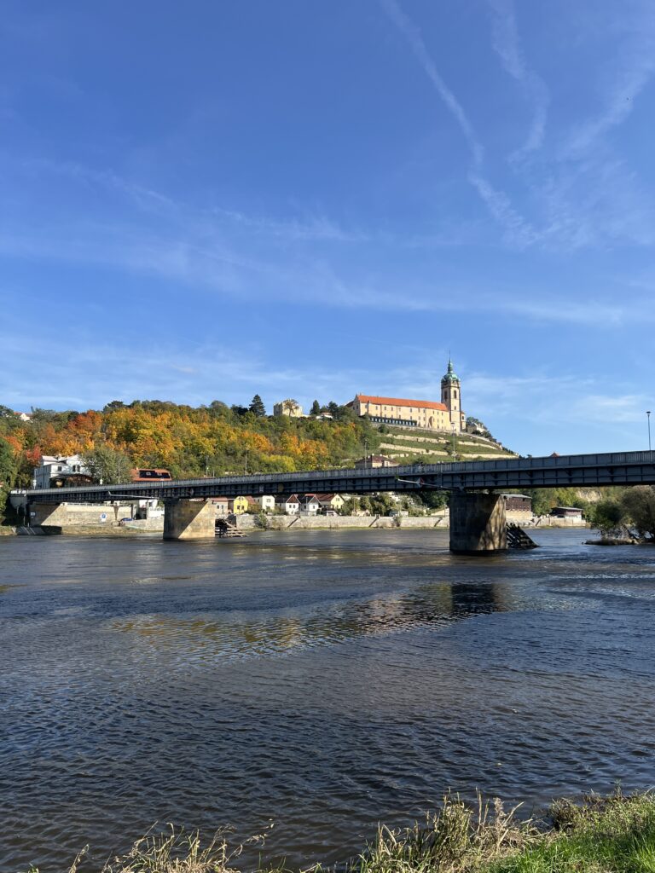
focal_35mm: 26
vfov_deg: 67.3
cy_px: 436
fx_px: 656
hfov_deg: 53.1
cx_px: 328
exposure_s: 1/3257
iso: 50
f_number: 1.5
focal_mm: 5.7
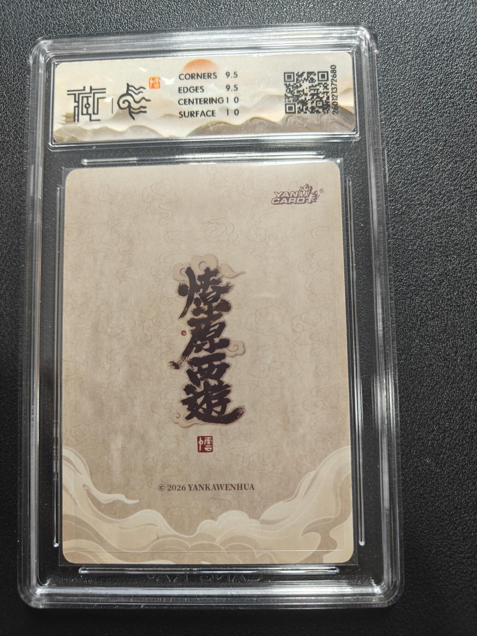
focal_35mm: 24
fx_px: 441
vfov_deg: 71.6
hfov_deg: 56.8
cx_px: 238
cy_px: 318
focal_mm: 5.59
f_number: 1.8
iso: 200
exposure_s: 1/50
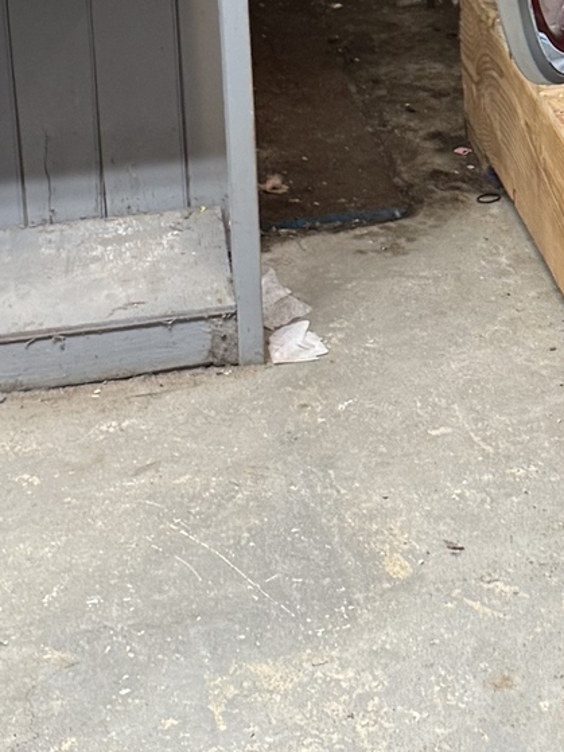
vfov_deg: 19.1
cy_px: -67
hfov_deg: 14.4
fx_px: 2152
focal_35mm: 99
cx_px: 684
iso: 250
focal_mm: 6.76
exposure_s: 1/60
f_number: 1.78
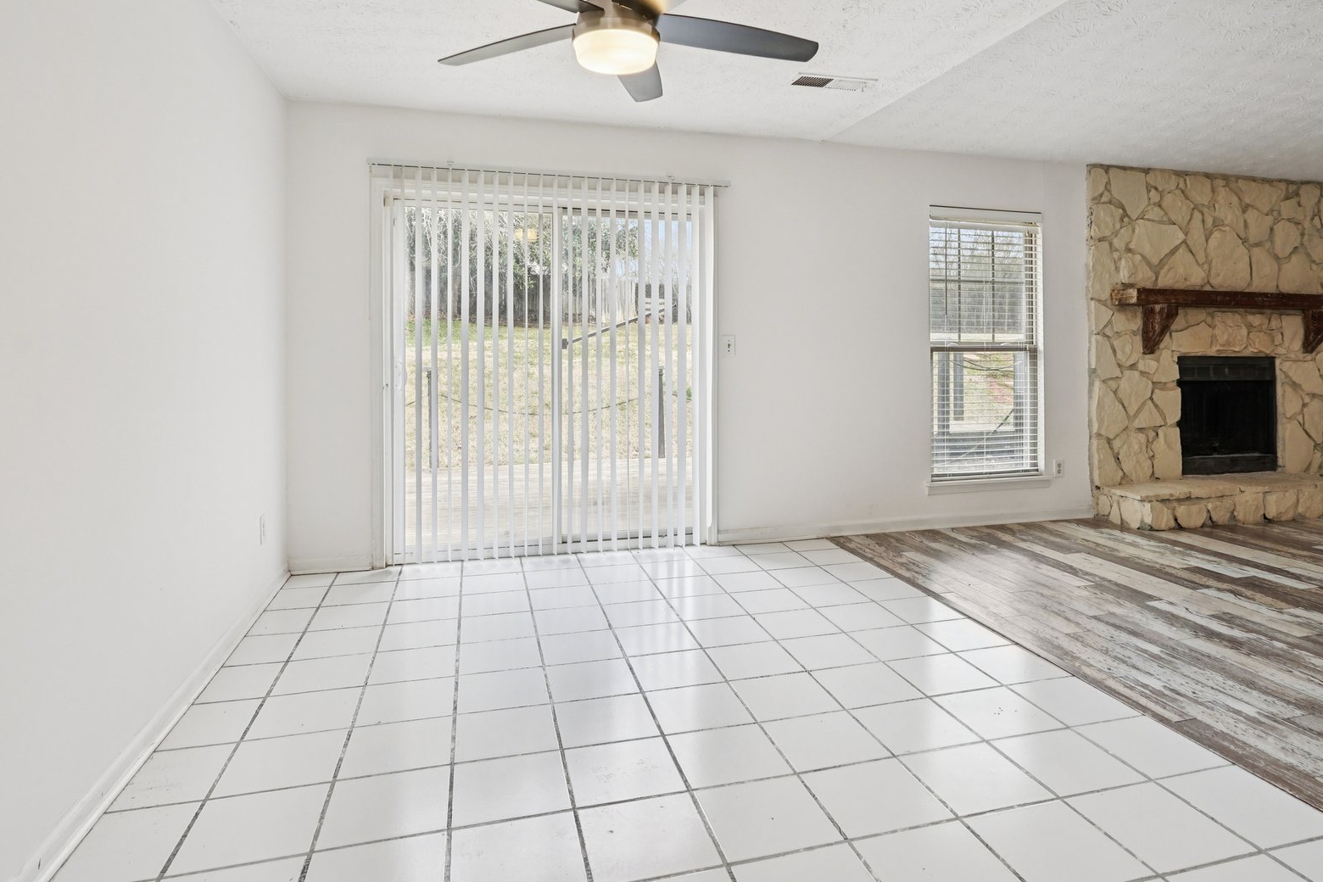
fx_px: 772
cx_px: 696
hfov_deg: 81.1
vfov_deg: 58.8
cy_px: 334
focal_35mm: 21
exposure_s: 1/100
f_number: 8
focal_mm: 16
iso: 800
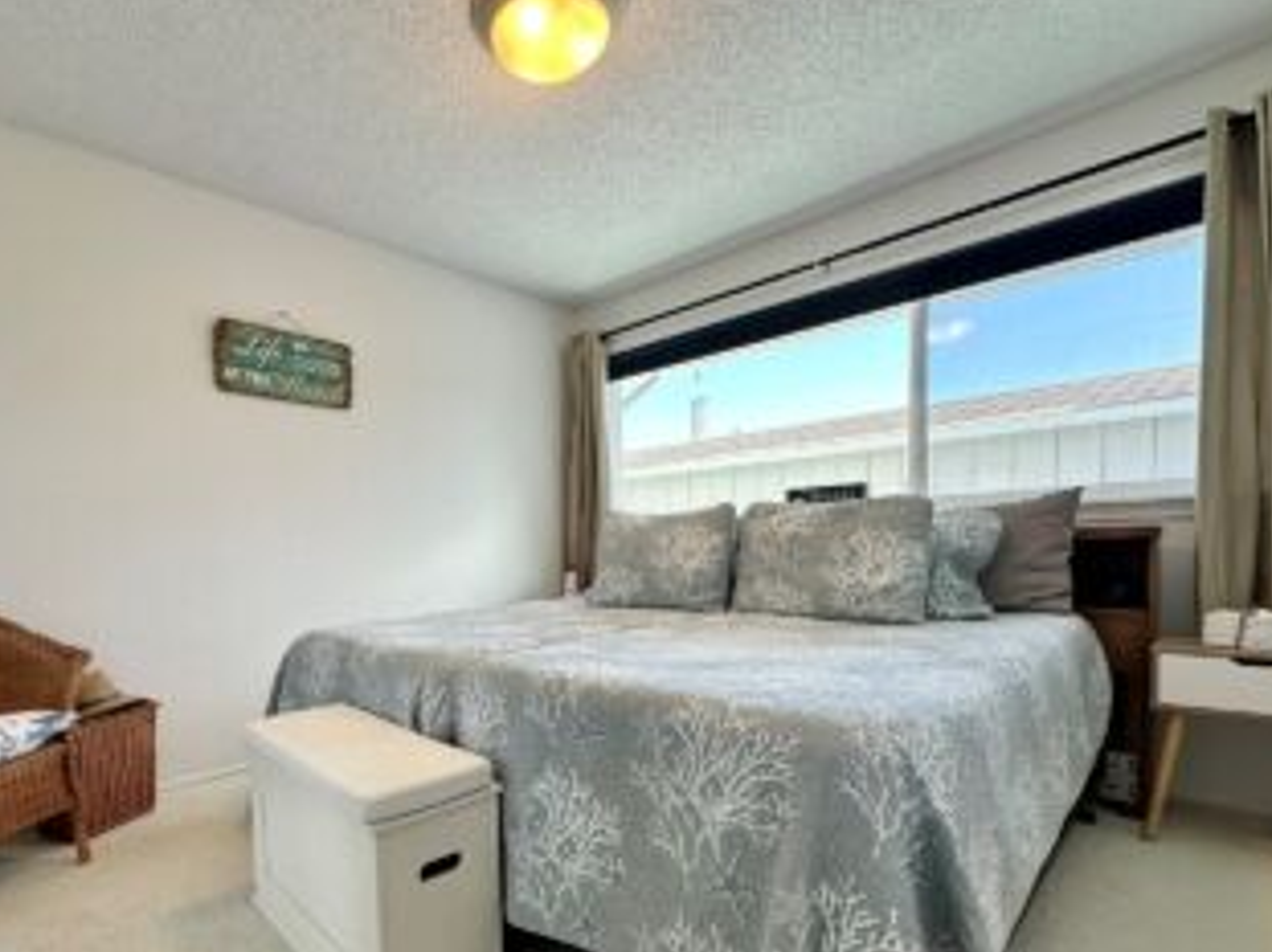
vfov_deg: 70.5
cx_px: 507
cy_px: 588
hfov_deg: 86.6
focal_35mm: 18
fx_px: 661
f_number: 2.2
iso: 50
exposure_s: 1/120
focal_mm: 2.22
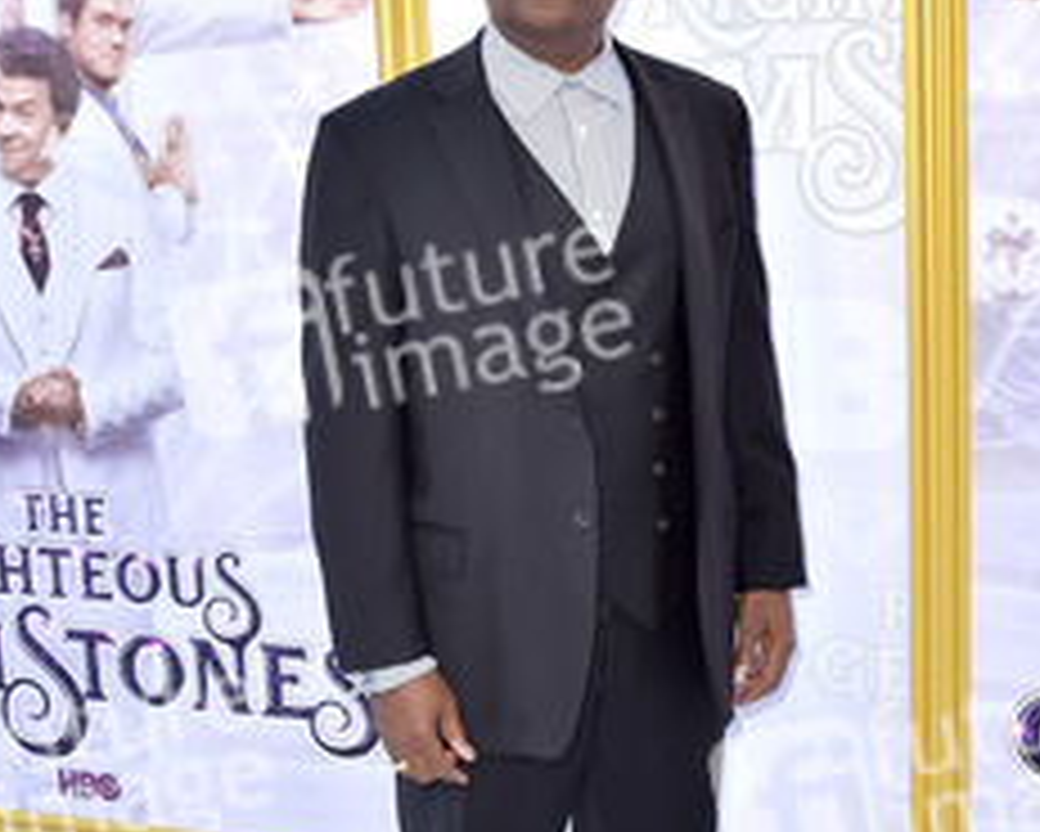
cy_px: 558
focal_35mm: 52
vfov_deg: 29.0
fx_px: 1601
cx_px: 534
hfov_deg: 36.0
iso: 320
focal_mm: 32
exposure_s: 1/250
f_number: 7.1
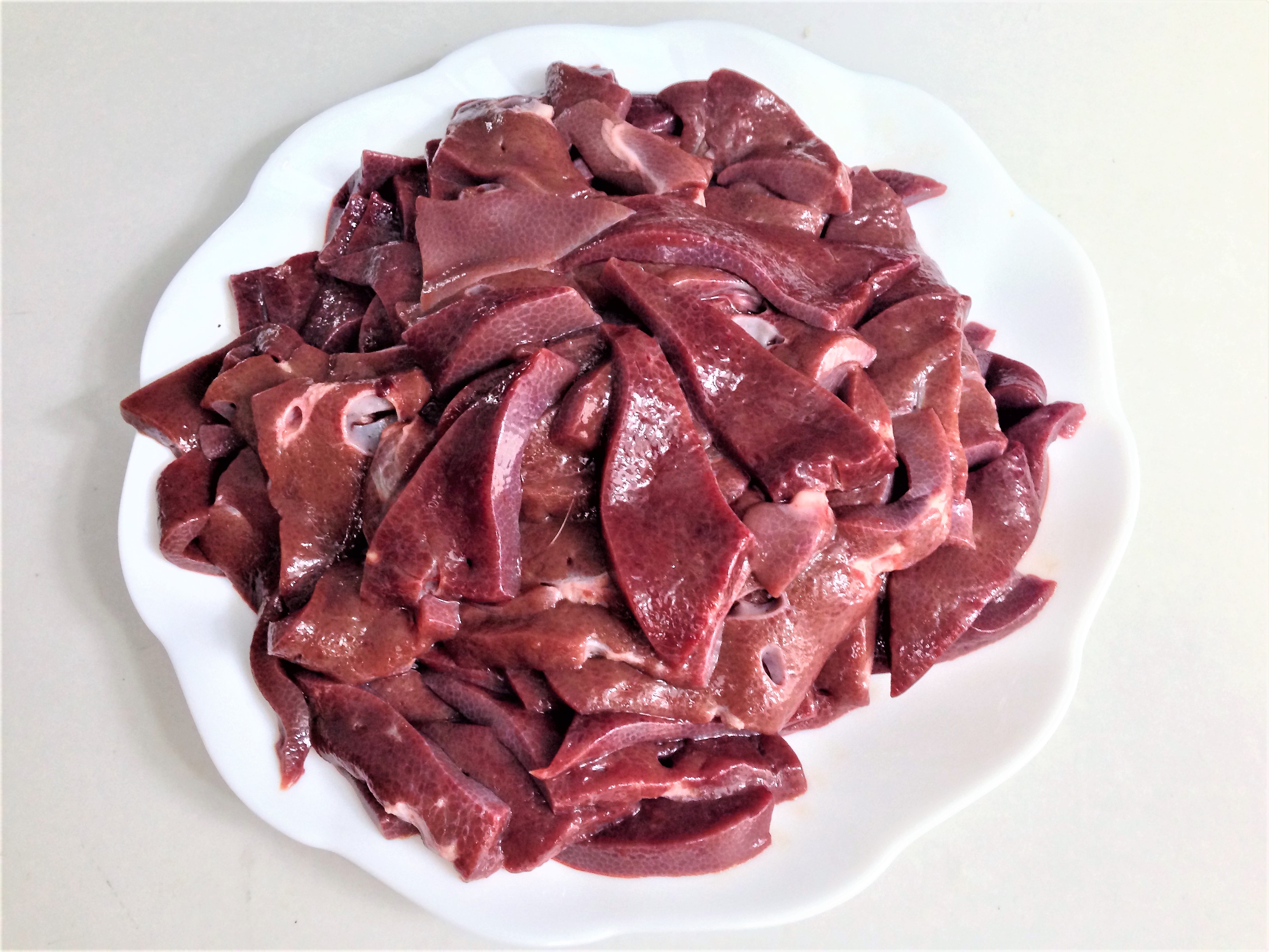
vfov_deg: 42.9
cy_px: 476
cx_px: 634
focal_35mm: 33
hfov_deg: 55.4
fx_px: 1210
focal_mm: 4.12
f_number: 2.4
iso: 125
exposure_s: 1/20
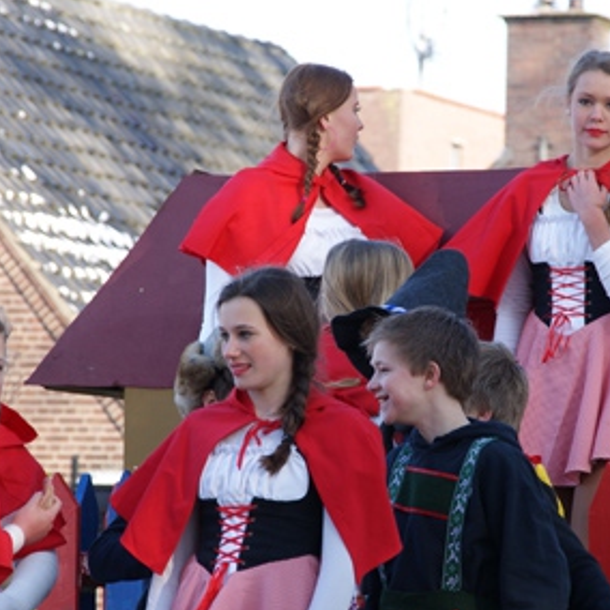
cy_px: 355
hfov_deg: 6.5
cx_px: 335
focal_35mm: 270
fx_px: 5383
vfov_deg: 6.5
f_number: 5.6
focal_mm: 120
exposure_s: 1/200
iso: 200
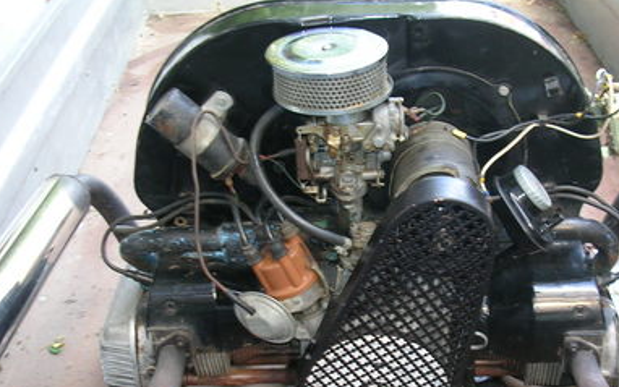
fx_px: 979
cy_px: 253
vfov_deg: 22.3
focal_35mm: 58
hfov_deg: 35.0
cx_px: 368
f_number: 2.8
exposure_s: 1/30
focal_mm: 5.8
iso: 50
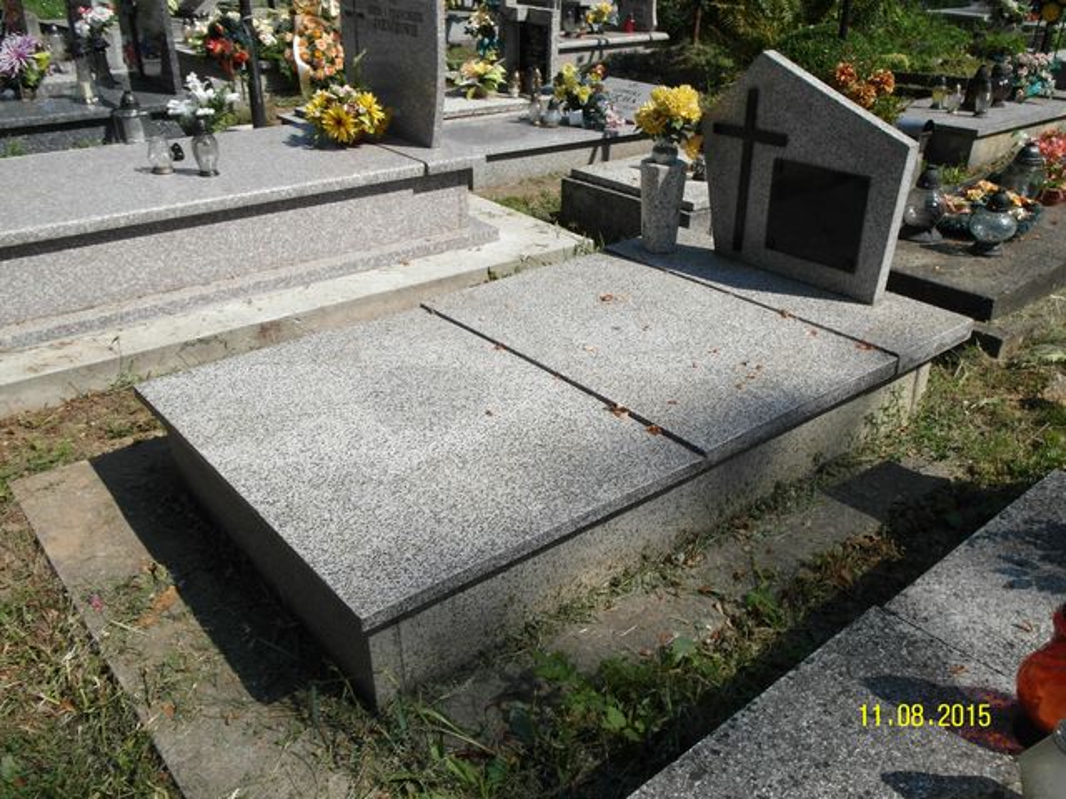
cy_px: 400
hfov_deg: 60.0
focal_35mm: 30
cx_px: 533
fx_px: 924
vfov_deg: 46.8
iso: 80
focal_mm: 6.5
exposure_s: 1/500
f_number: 4.6
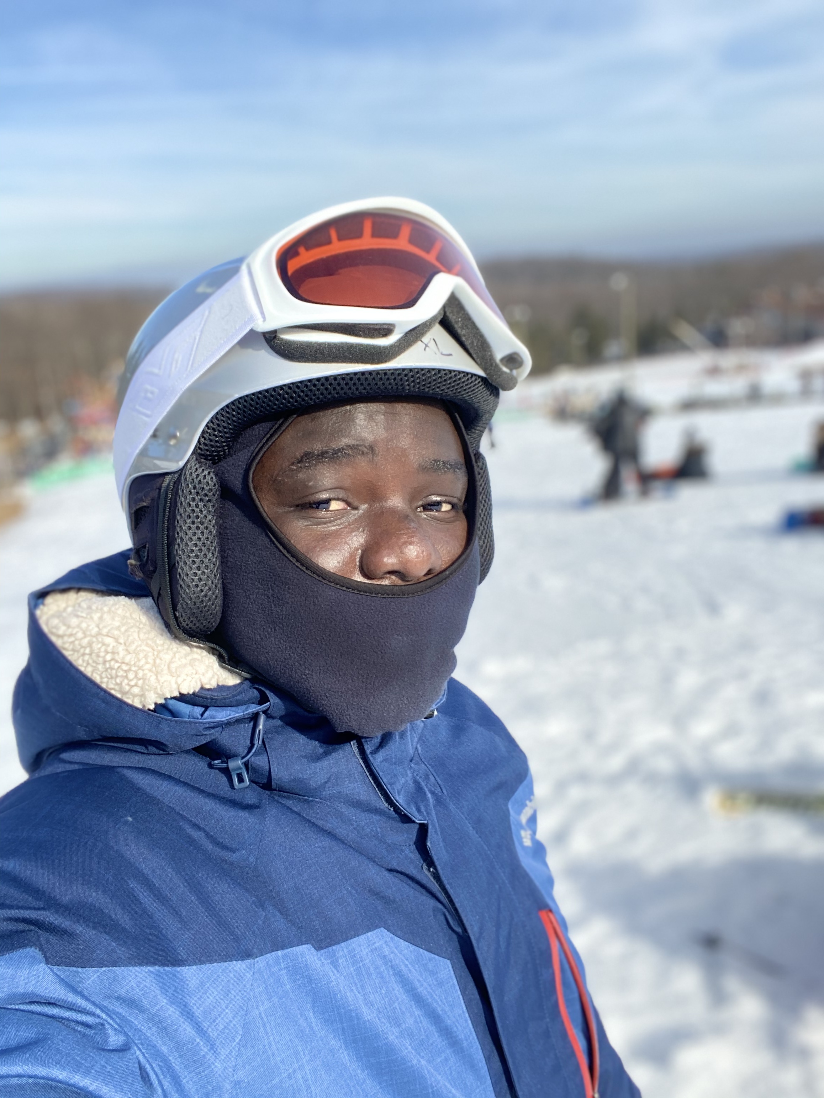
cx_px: 412
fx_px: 952
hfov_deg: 46.8
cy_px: 549
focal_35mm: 30
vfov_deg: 60.0
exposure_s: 1/322
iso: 25
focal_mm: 2.71
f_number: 2.2
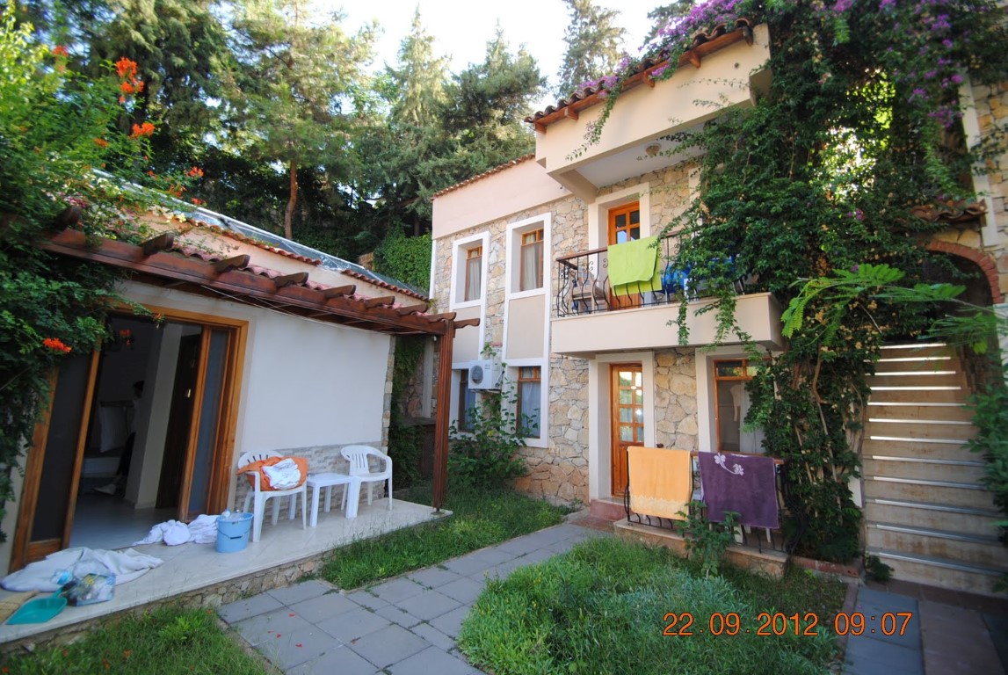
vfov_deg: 77.5
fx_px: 421
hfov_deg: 100.3
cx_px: 504
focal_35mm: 15
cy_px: 338
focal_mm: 10
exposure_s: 1/125
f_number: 3.5
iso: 110
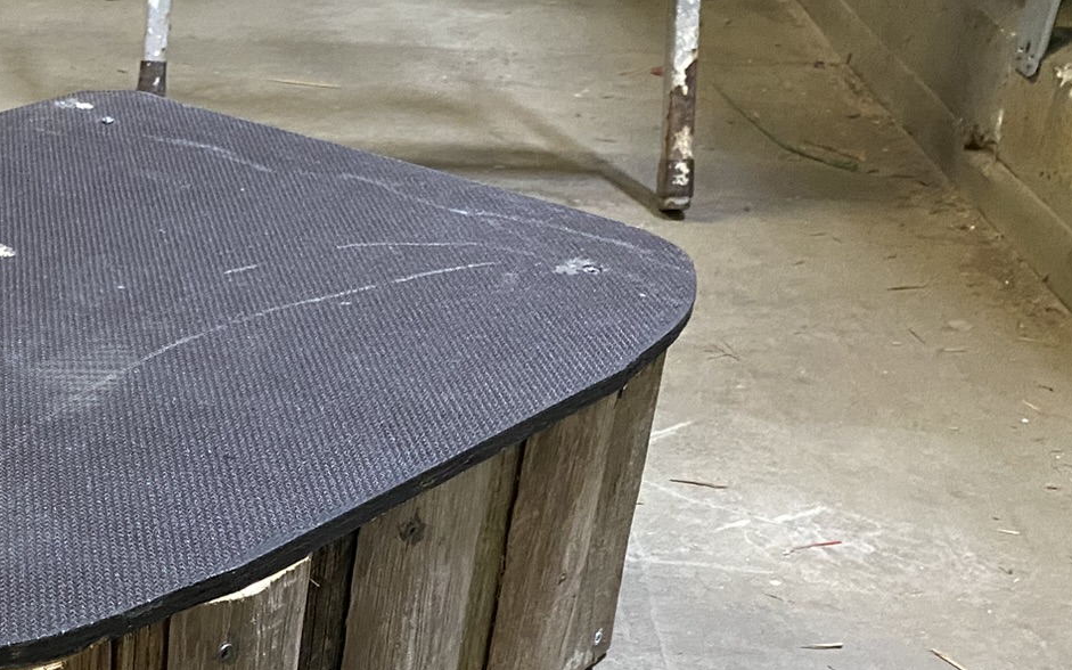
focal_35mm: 60
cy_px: 637
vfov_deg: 21.0
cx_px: 31
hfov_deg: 31.7
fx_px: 1753
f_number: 1.8
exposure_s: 1/33
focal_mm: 4.25
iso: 500
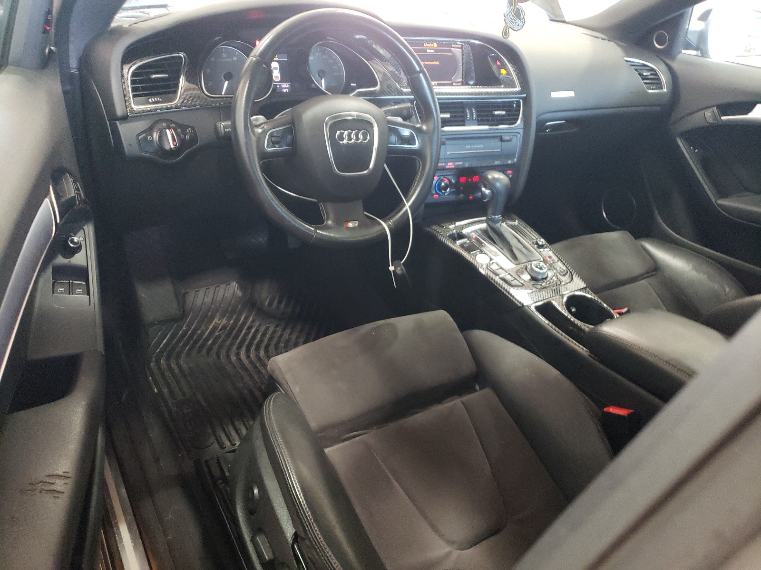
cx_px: 380
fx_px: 572
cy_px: 285
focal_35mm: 26
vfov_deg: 53.1
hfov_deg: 67.3
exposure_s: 1/24
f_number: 1.5
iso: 398
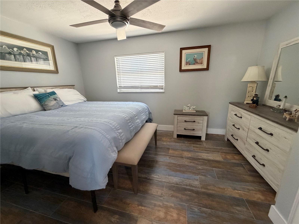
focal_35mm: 14
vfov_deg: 85.7
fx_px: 121
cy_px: 112
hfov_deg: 102.1
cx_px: 150
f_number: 2.2
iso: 500
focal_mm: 2.22
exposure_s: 1/60
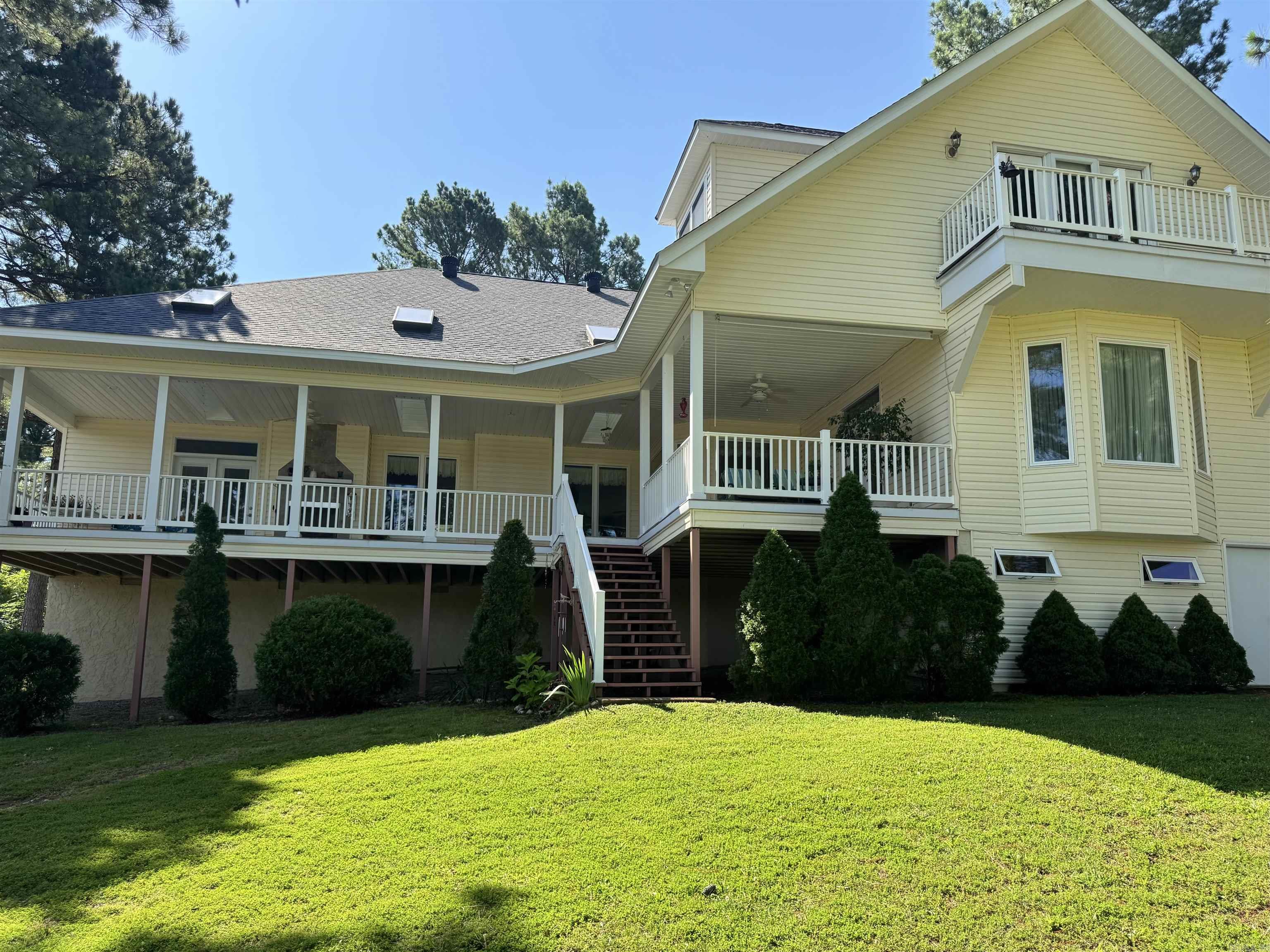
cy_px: 476
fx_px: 880
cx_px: 635
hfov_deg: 71.6
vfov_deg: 56.8
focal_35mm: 24
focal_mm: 6.76
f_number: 1.78
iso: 80
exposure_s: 1/1395
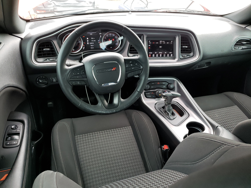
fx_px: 189
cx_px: 126
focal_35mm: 26
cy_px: 94
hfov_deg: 67.3
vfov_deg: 53.1
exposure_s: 1/120
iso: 73
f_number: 1.5
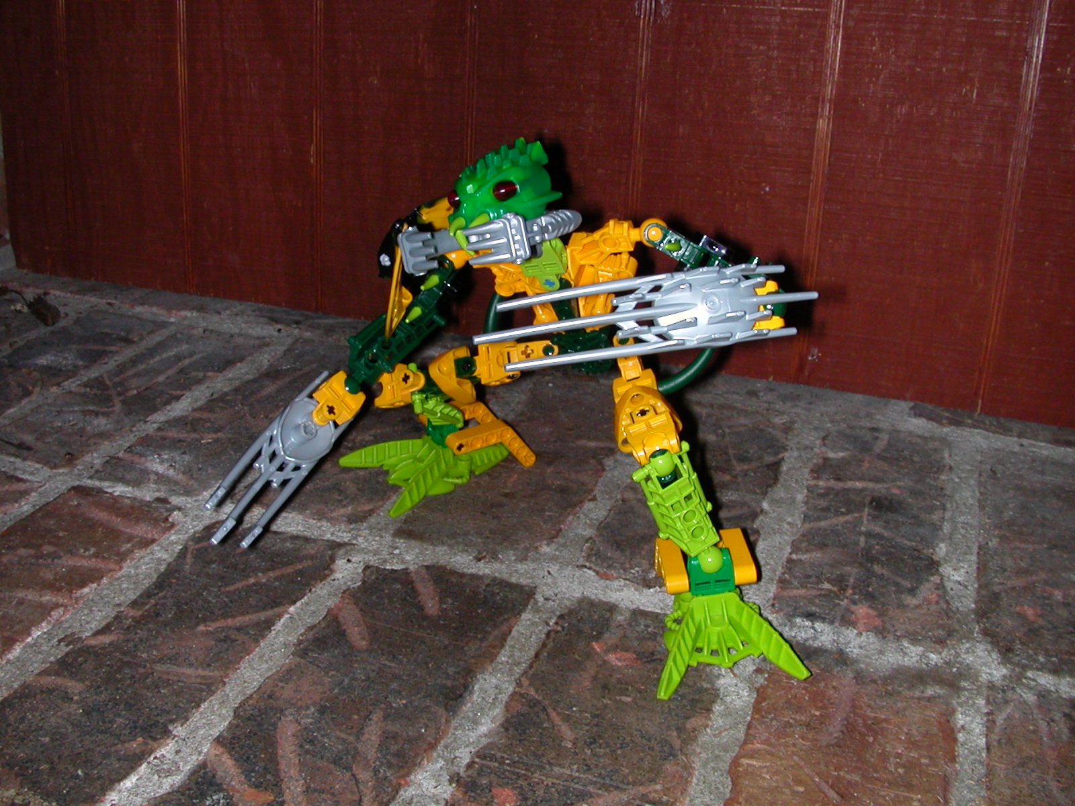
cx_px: 538
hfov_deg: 50.1
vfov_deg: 38.7
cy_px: 403
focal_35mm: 37
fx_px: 1149
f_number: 4.5
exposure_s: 1/59.9
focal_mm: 5.6
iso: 100
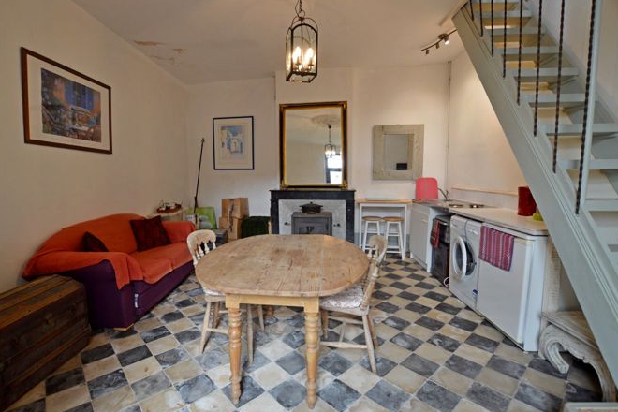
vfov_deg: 73.7
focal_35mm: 16
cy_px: 200
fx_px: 275
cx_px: 294
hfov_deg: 96.7
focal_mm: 10
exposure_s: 1/60
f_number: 4
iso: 400
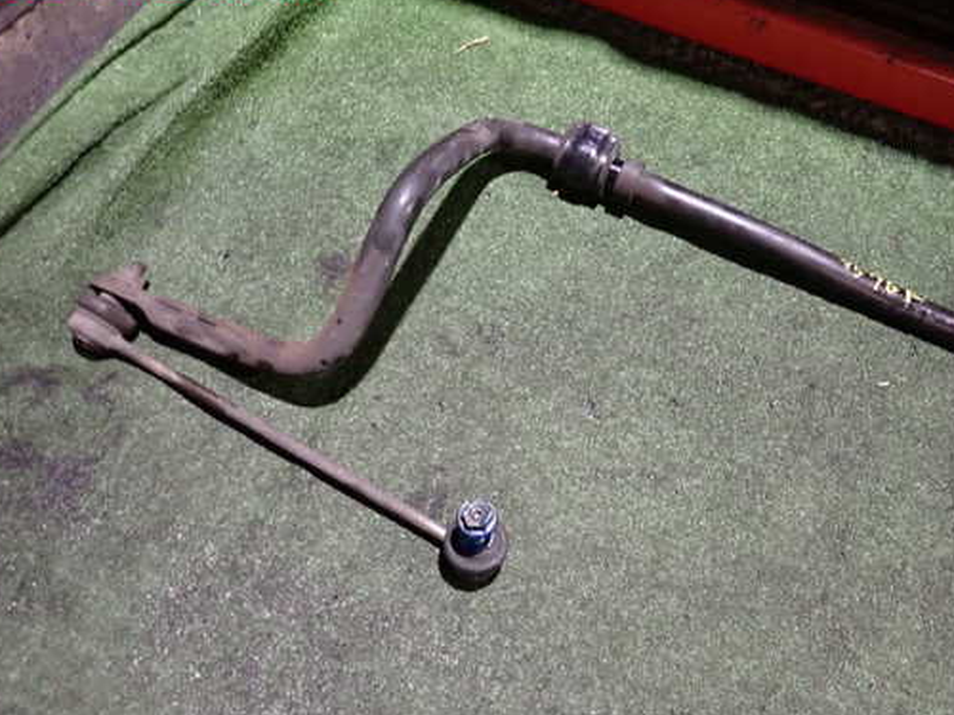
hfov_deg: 59.7
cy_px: 389
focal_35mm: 30
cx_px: 544
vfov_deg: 46.7
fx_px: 827
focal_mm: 4.5
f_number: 2
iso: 800
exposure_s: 1/25
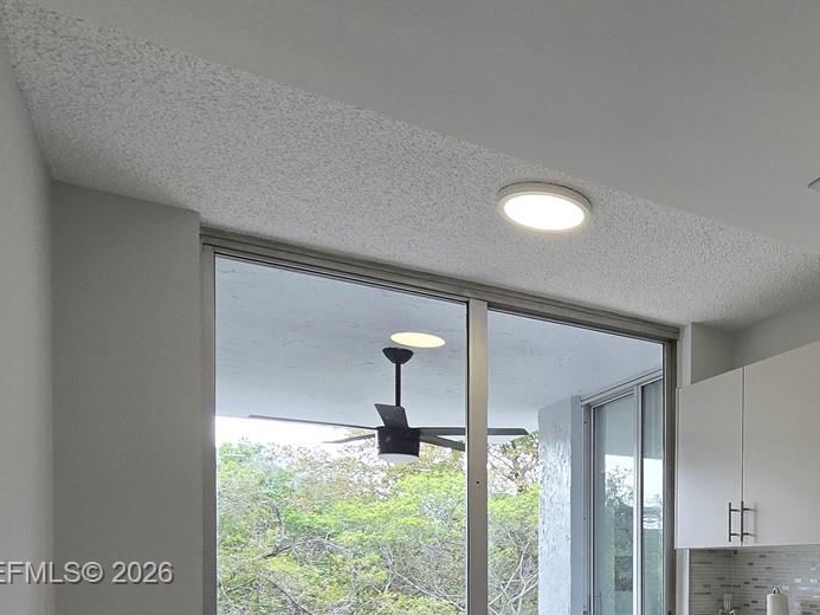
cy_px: 575
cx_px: 751
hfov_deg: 52.1
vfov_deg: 42.2
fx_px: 711
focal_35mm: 30
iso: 64
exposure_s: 1/120
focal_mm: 2.2
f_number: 2.2
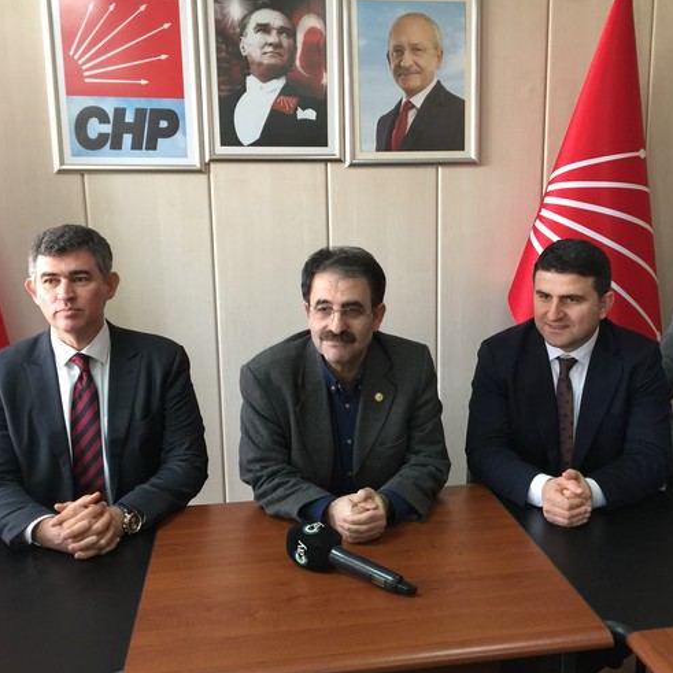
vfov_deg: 47.2
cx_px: 370
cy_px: 340
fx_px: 770
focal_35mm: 35
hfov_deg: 47.2
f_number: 2.2
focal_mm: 4.15
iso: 80
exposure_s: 1/17
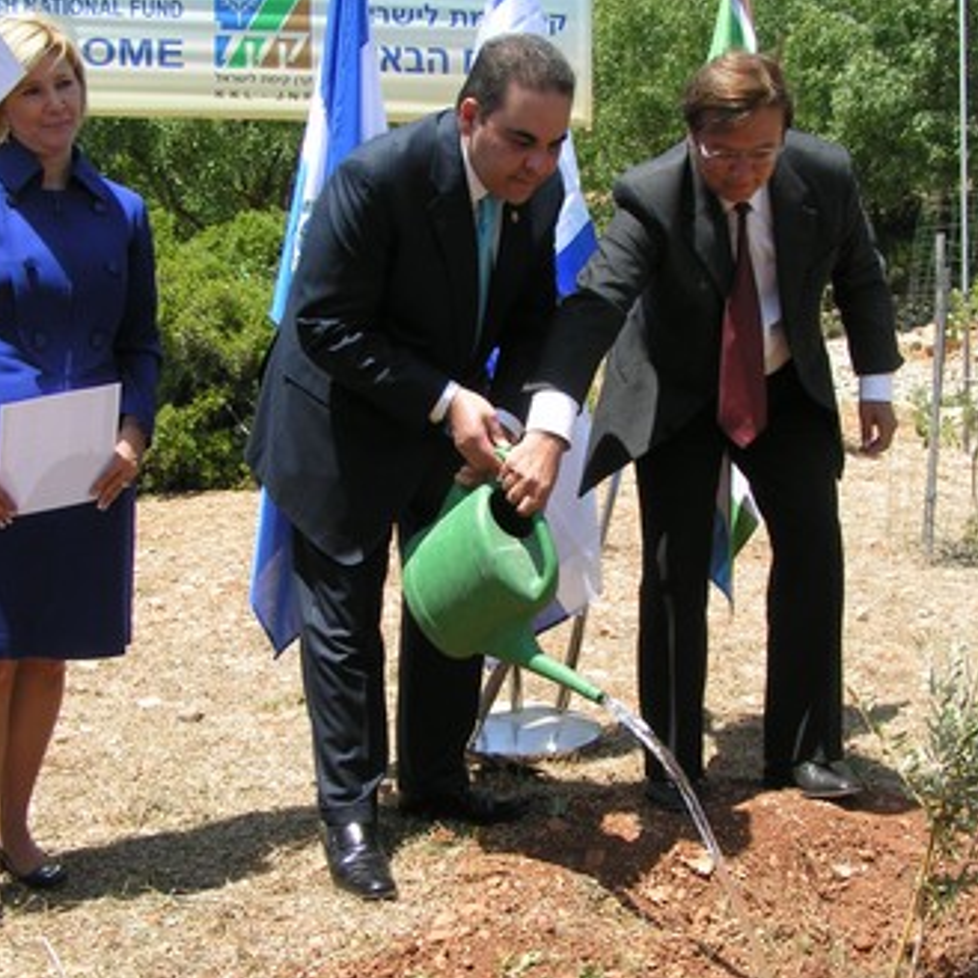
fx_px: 1470
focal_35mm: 46
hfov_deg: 36.8
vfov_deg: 36.8
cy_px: 488
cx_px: 473
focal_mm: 5.8
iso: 50
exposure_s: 1/250
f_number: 5.6
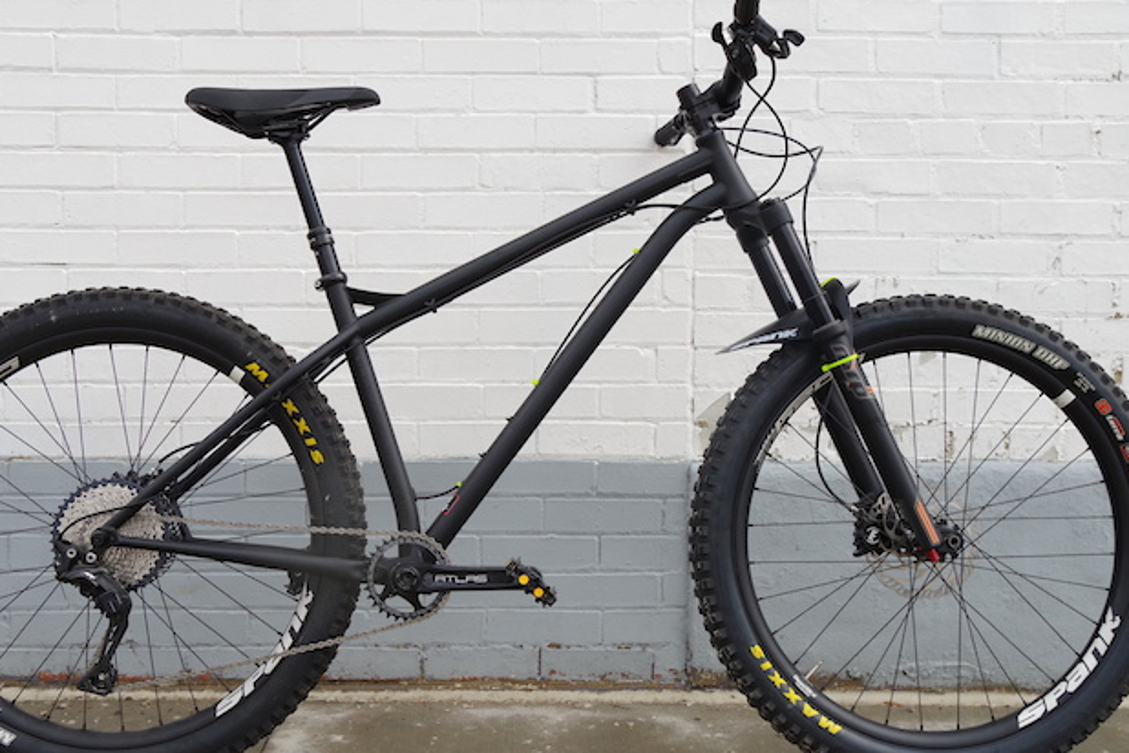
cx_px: 533
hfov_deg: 44.5
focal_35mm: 44
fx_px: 1380
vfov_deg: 30.5
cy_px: 410
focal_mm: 34
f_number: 8
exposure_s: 1/500
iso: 800
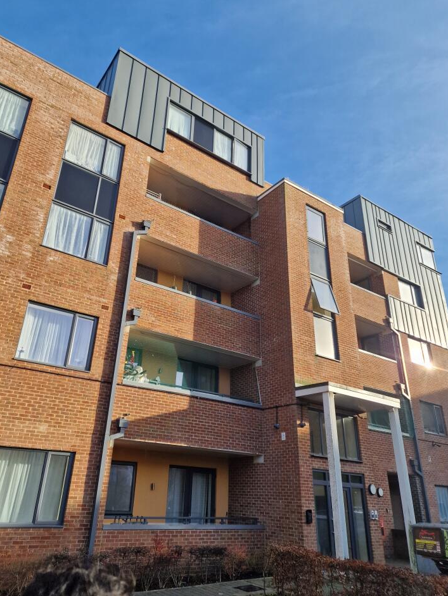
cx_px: 211
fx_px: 431
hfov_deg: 54.9
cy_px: 282
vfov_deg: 69.3
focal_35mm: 25
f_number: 1.8
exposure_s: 1/438
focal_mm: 6.4
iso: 50
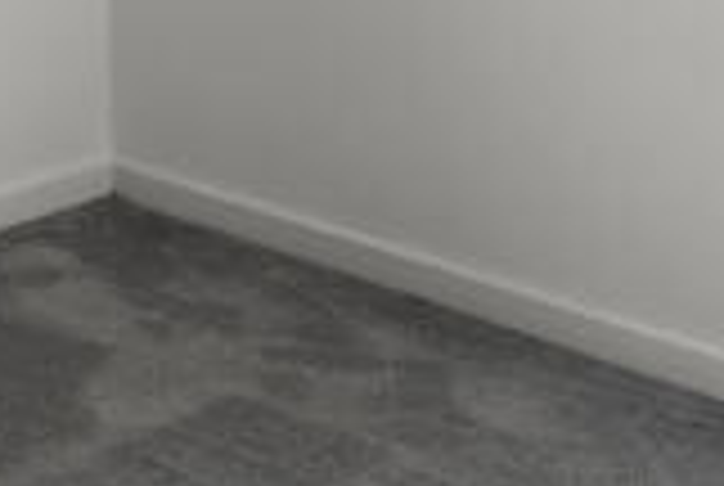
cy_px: -515
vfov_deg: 11.4
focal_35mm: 108
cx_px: -495
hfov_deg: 16.4
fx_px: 2176
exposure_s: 1/40
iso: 250
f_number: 9
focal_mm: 17
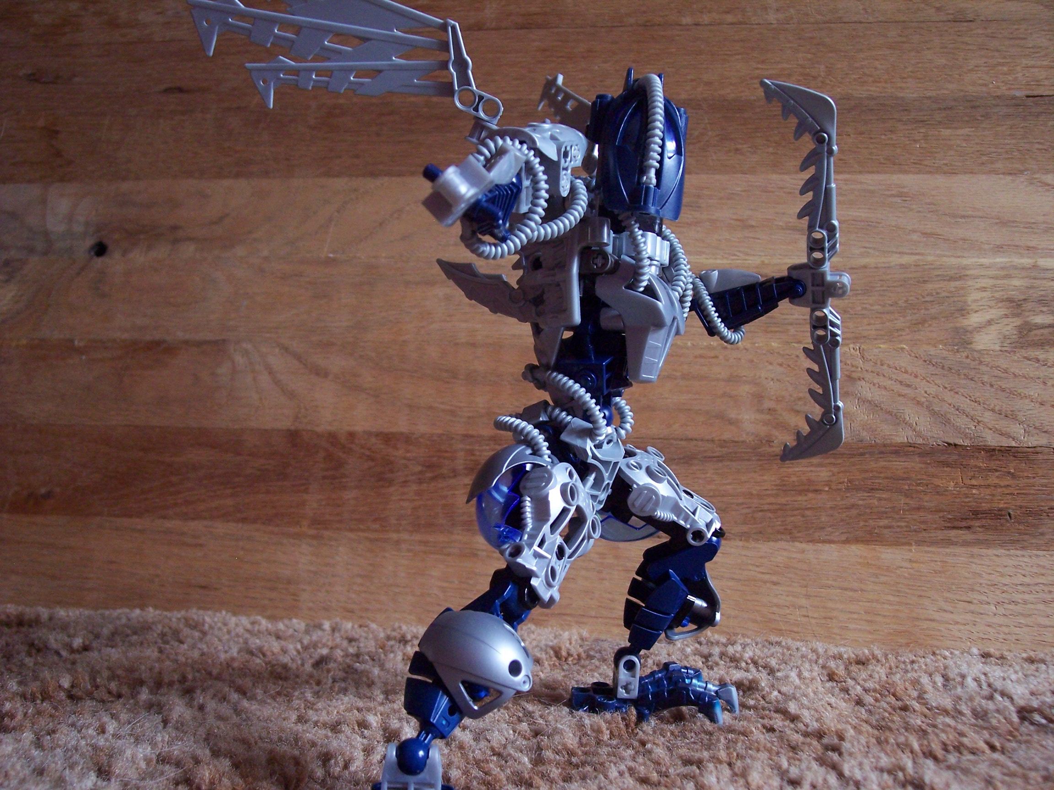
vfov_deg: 36.8
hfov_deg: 47.9
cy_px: 395
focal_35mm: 39
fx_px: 1187
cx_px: 527
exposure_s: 1/8
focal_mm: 8
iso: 200
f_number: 3.4
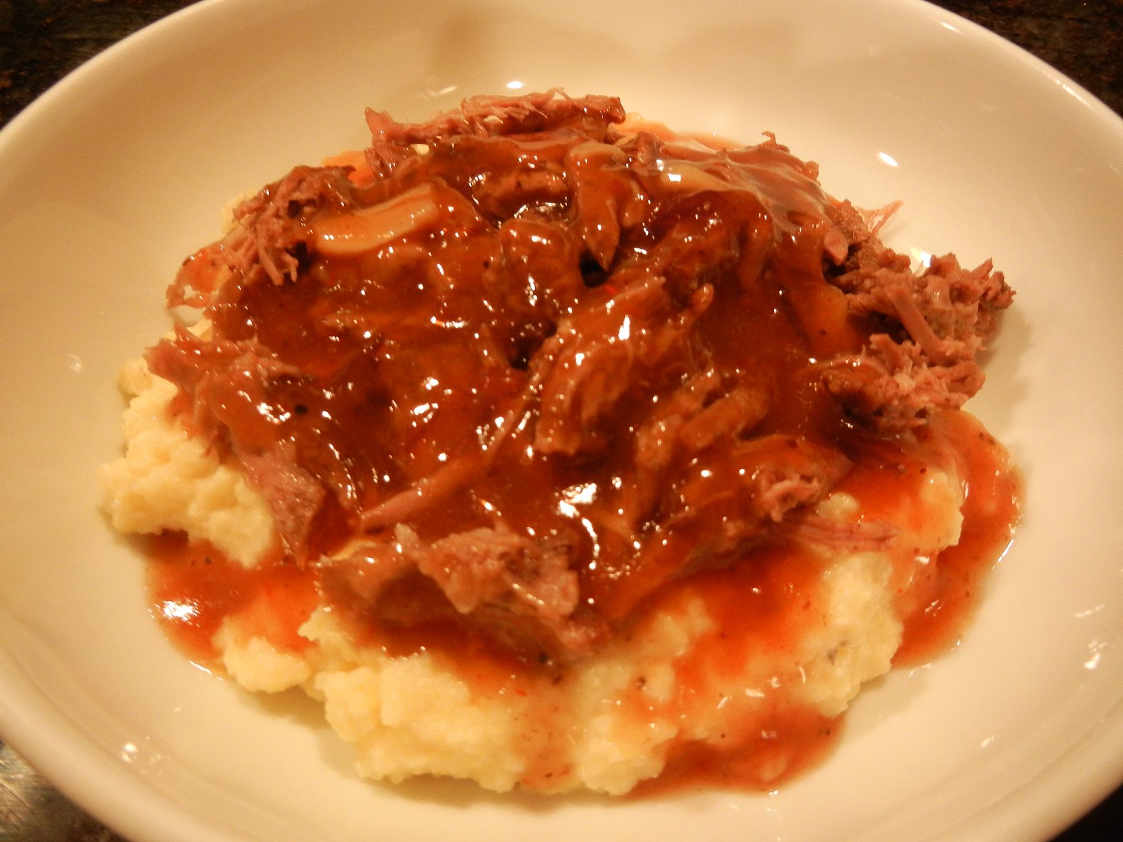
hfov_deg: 60.0
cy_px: 421
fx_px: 973
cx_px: 562
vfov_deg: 46.8
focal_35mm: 30
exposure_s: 1/7.3
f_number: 3.5
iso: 400
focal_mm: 5.4
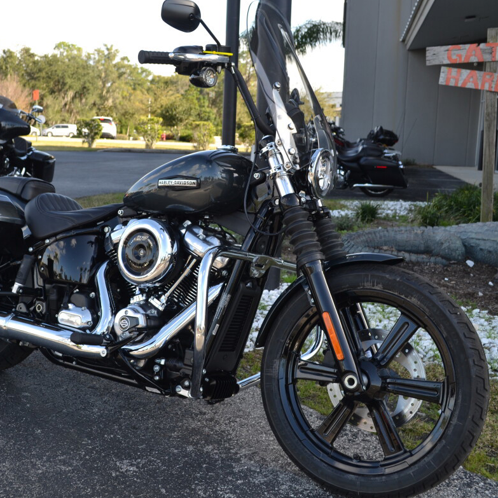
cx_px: 204
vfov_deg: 39.2
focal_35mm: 43
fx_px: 700
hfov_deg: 39.0
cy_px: 250
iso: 110
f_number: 5.6
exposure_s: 1/125
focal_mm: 22
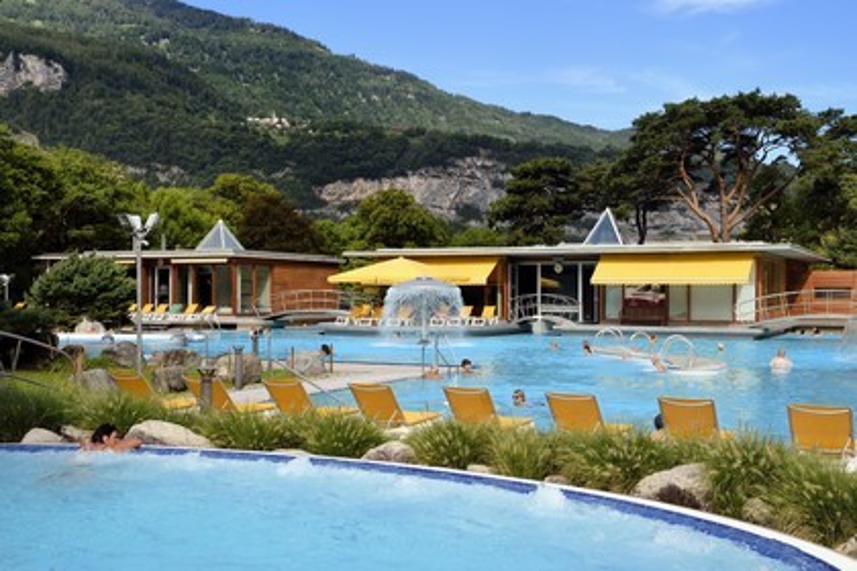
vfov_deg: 29.9
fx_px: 1071
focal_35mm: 45
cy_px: 286
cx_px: 428
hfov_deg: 43.6
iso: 200
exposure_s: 1/250
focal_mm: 45
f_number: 10
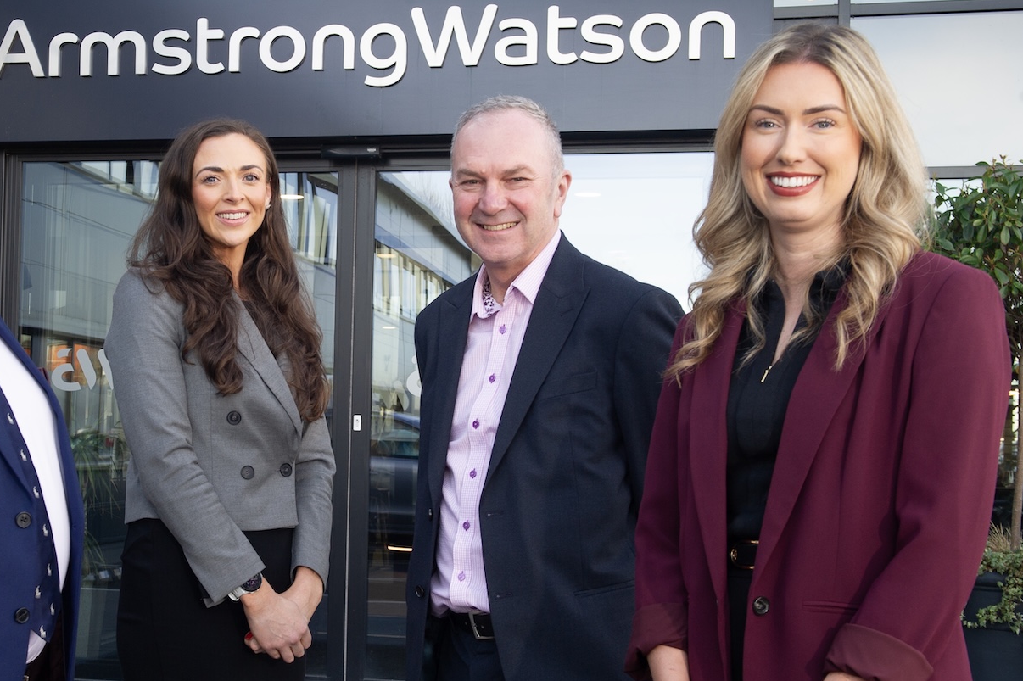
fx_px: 1789
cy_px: 374
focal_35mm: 63
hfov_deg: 31.5
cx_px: 296
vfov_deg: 21.5
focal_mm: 38
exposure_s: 1/60
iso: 200
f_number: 7.1
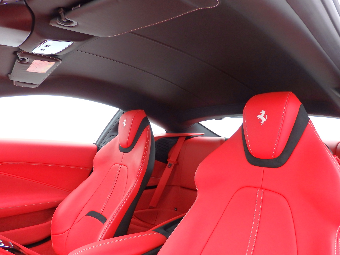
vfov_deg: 54.9
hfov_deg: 69.4
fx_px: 246
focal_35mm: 25
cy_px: 128
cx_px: 170
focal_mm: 4.5
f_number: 3
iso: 320
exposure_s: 1/30
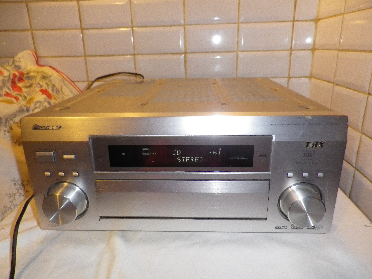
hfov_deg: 69.4
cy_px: 140
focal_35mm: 25
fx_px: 269
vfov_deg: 54.9
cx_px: 186
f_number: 3.5
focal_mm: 4.5
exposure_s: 1/50
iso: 400
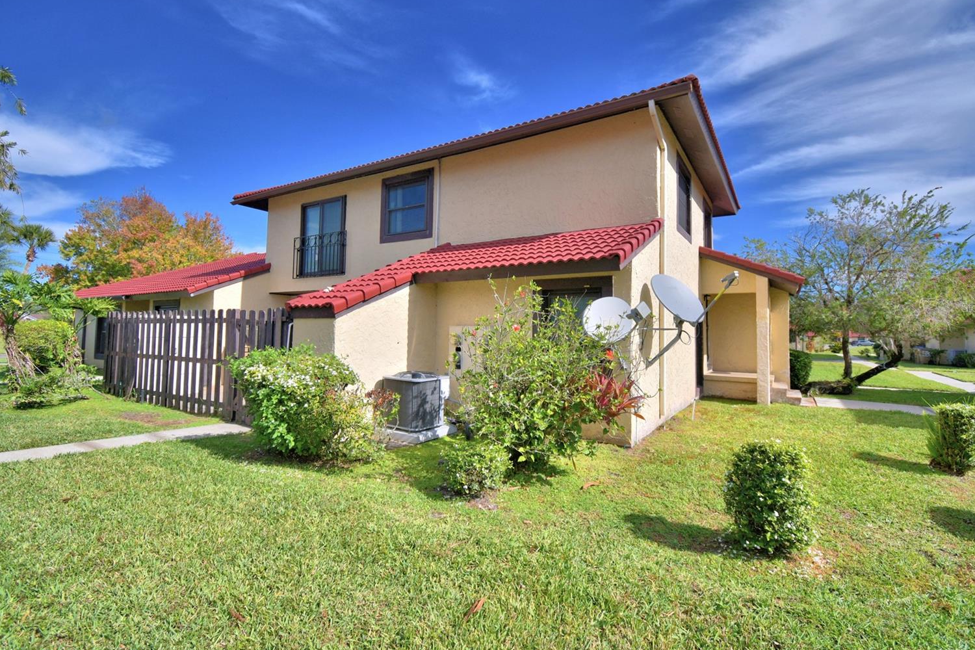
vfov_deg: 73.7
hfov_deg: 96.7
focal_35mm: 16
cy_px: 307
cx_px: 499
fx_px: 433
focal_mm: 10
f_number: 4.5
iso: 100
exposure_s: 1/1250
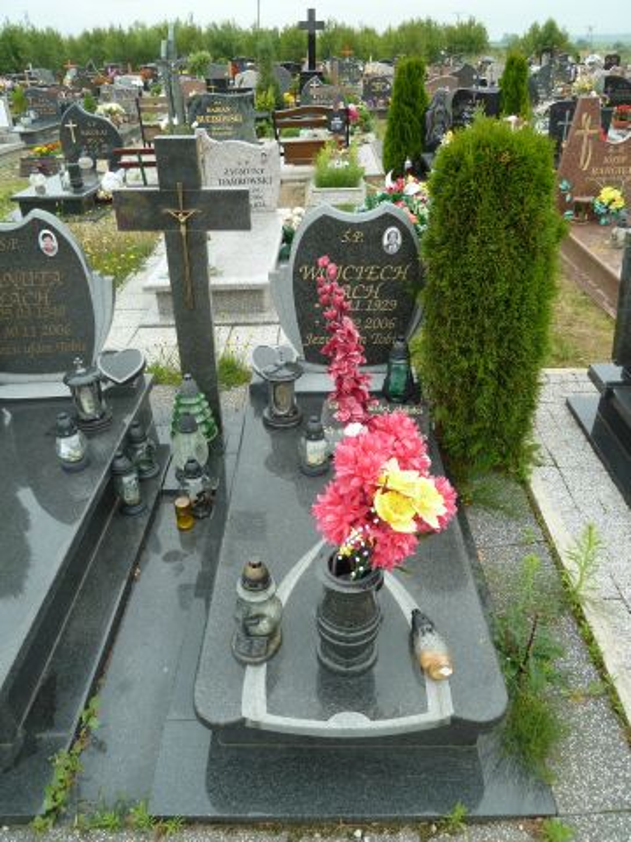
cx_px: 316
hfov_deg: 54.9
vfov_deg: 69.4
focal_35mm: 25
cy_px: 421
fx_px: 608
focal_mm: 4.1
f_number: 3.3
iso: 80
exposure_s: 1/100
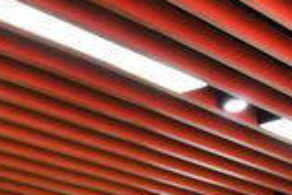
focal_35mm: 123
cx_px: -309
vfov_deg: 9.8
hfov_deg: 13.9
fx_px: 998
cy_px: 464
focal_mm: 24
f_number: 6.3
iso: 1250
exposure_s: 1/60
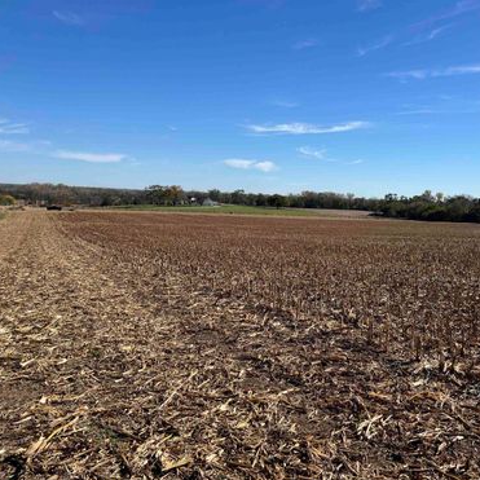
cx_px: 320
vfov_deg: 52.5
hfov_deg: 51.6
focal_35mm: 31
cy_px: 241
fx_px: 486
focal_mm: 5.7
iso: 50
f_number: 1.5
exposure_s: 1/4831
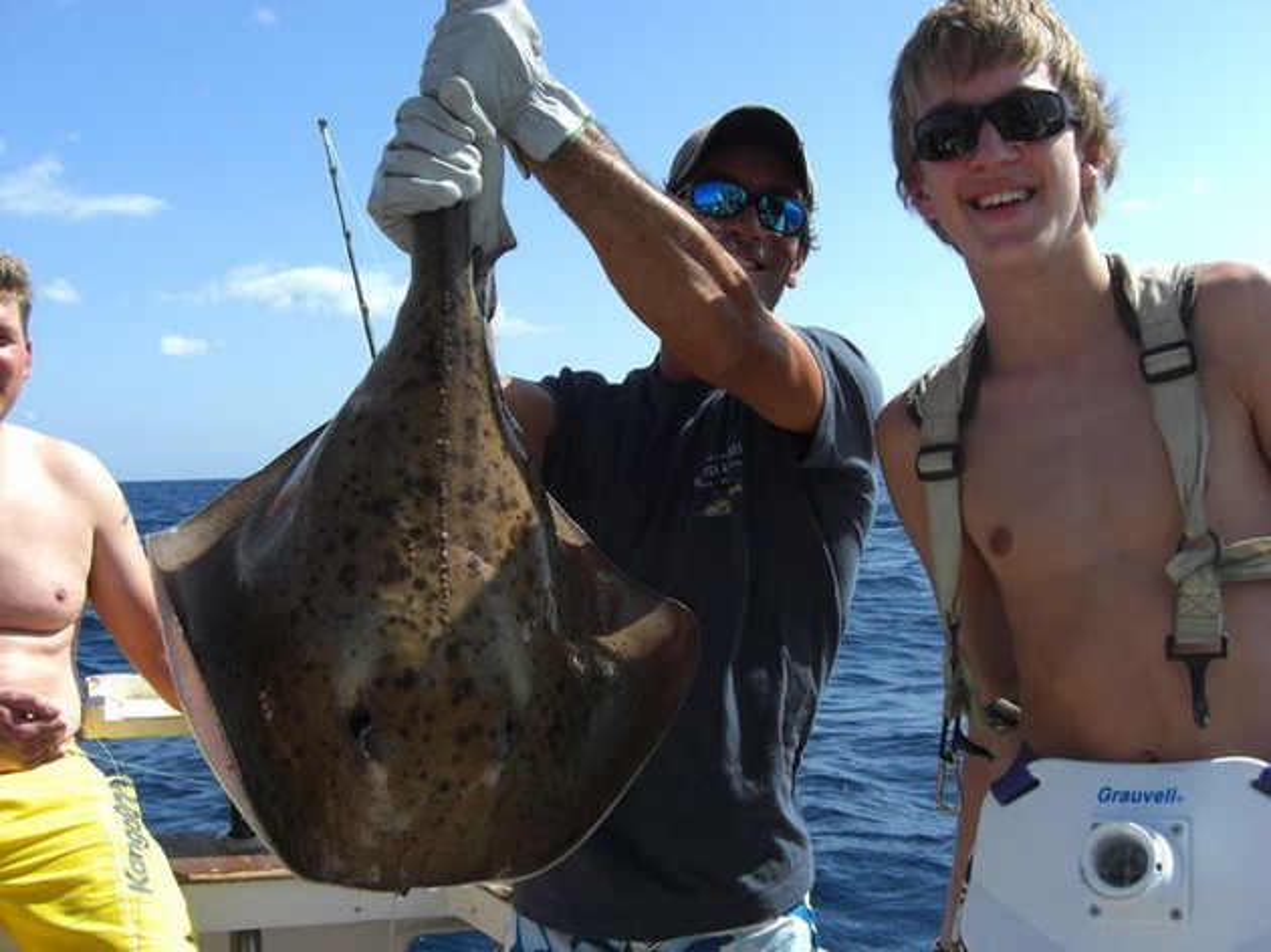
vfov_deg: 37.7
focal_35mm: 38
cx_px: 636
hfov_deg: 49.0
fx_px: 1395
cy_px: 476
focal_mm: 7.9
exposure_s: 1/640
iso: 80
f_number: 4
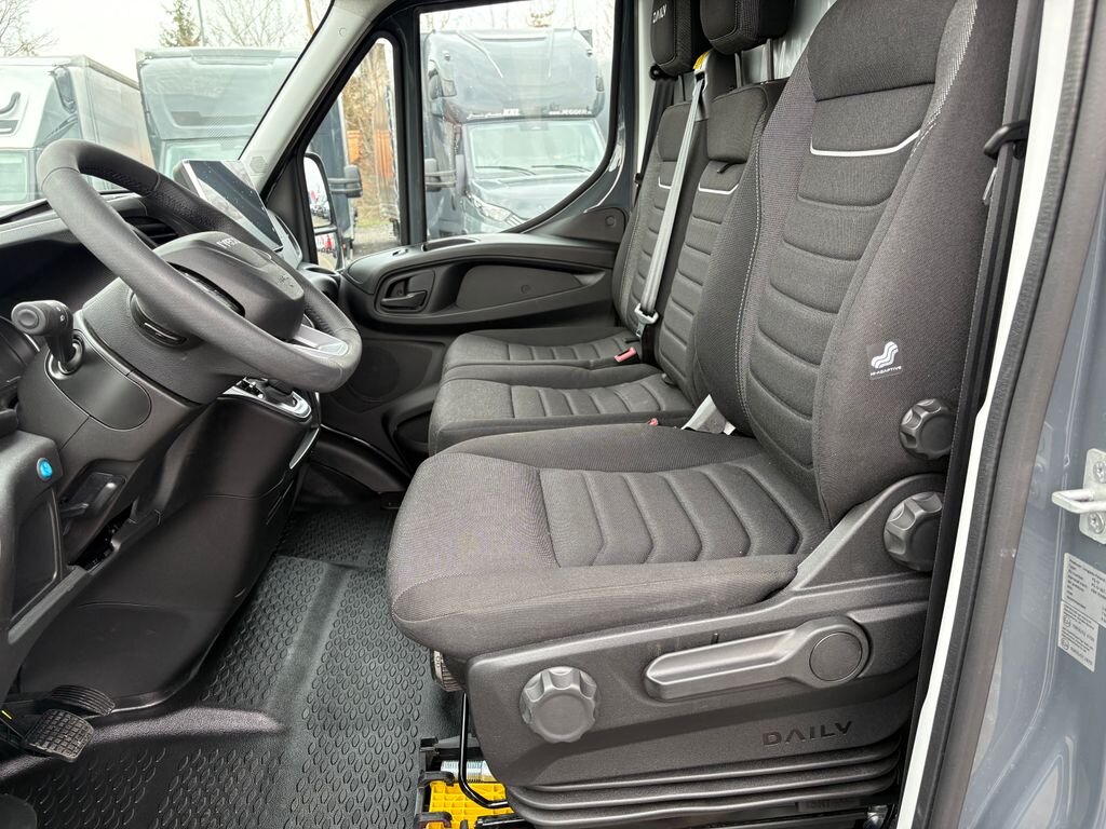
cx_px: 553
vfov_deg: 53.1
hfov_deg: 67.3
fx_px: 831
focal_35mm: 26
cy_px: 414
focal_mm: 5.96
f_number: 1.6
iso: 80
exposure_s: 1/131
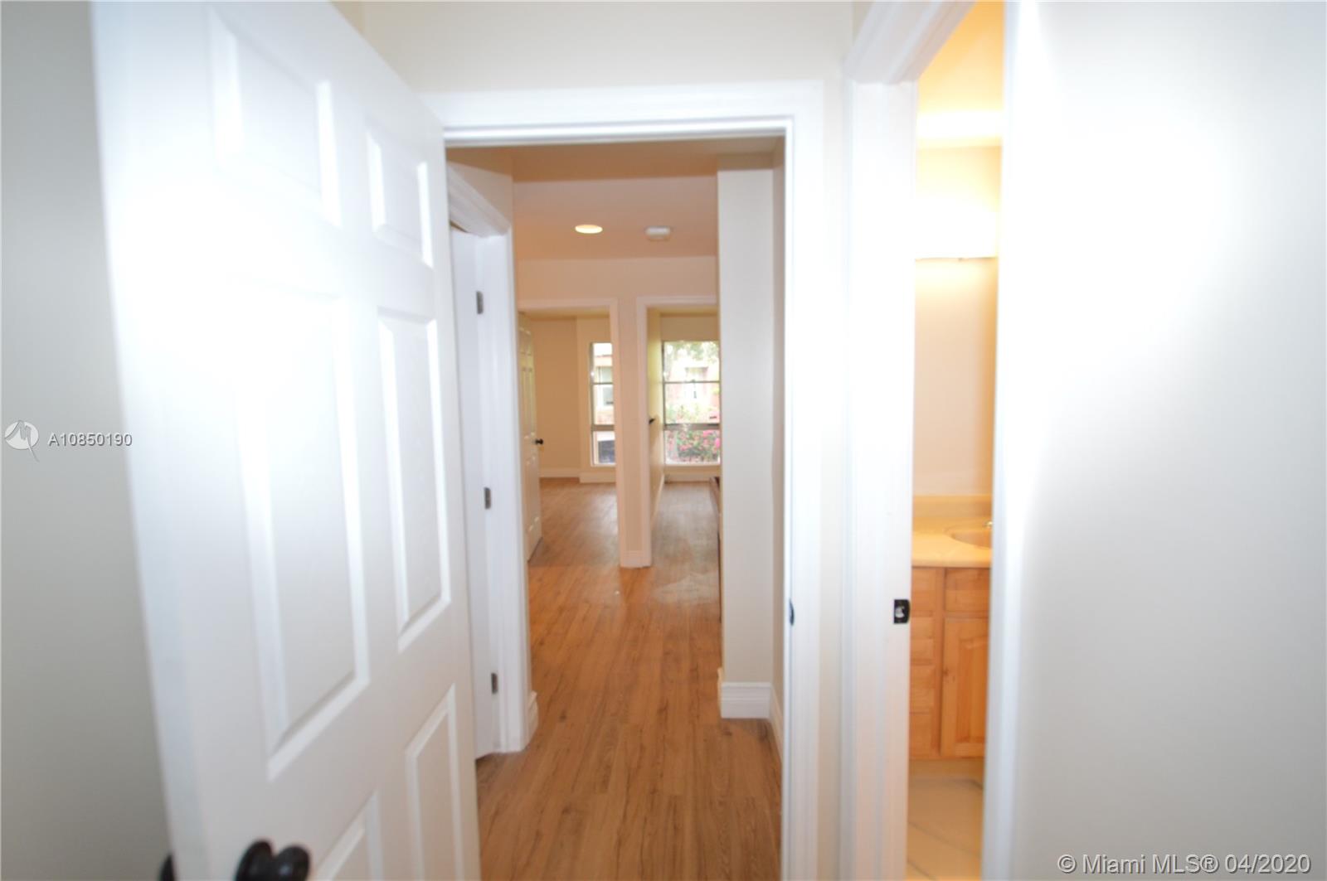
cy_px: 440
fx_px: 552
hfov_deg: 100.5
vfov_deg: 77.2
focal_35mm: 15
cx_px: 664
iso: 640
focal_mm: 10
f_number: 3.5
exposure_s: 1/60
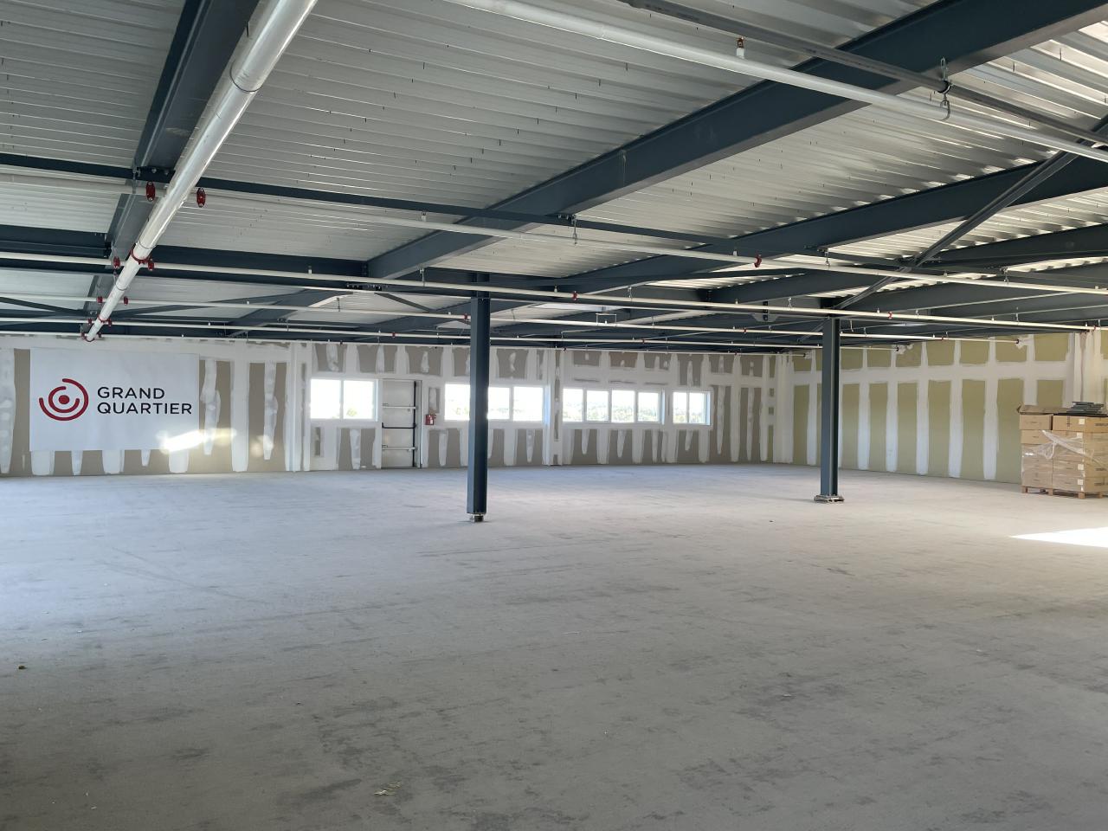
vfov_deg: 53.1
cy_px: 416
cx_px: 554
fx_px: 832
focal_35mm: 26
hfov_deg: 67.3
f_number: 1.6
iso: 80
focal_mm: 4.2
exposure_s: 1/121
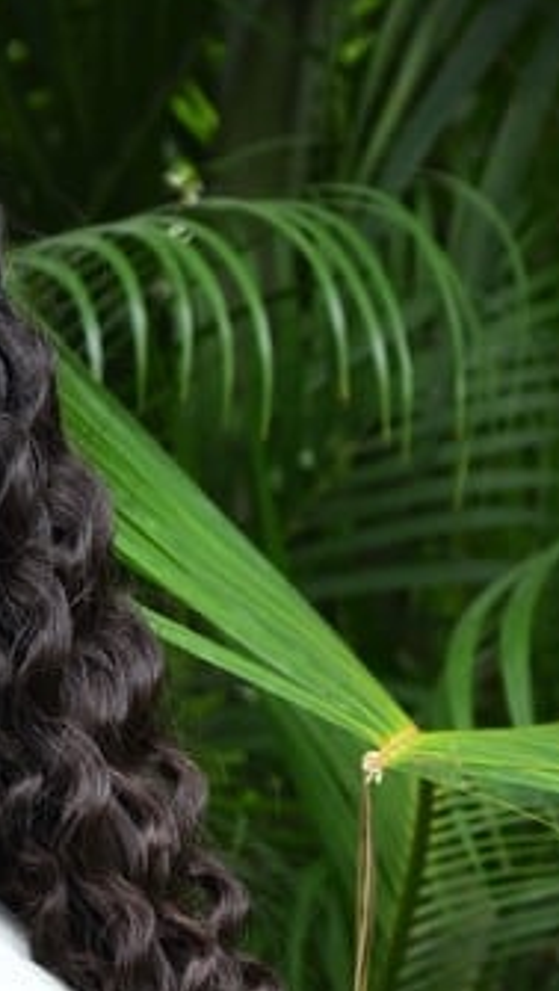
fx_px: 5916
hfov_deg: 5.4
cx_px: -248
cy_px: 1387
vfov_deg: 9.4
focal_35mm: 225
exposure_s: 1/125
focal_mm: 75
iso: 400
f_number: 5.6
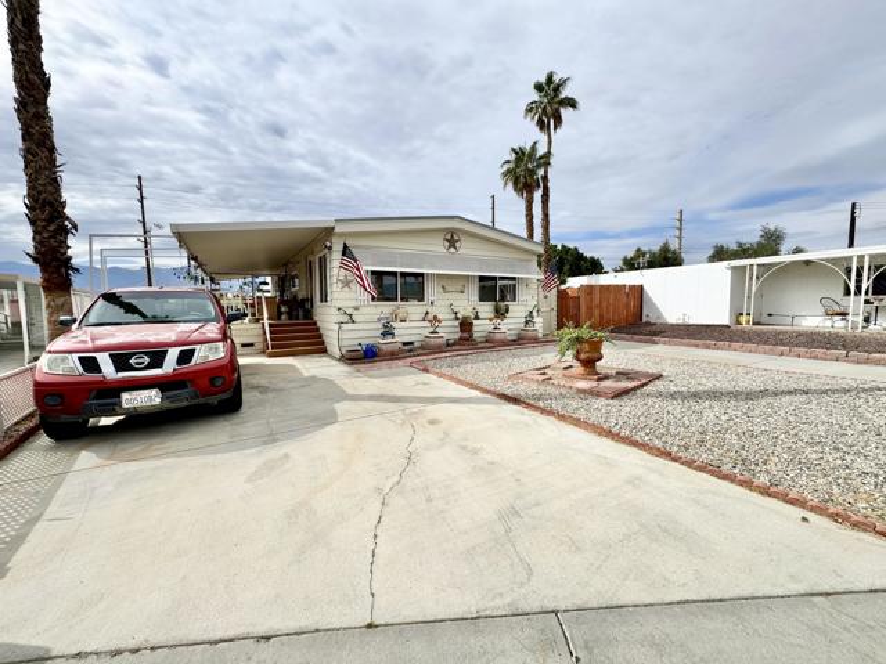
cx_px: 443
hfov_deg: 102.1
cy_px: 332
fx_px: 358
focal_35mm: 14
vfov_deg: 85.7
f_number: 2.2
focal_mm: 2.22
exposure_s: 1/2985
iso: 50
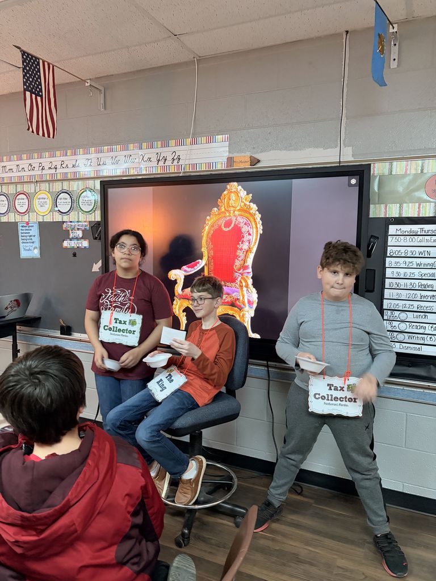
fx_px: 437
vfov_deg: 67.3
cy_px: 290
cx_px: 218
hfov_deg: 53.1
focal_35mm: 26
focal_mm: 5.96
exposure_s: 1/30
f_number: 1.6
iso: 500
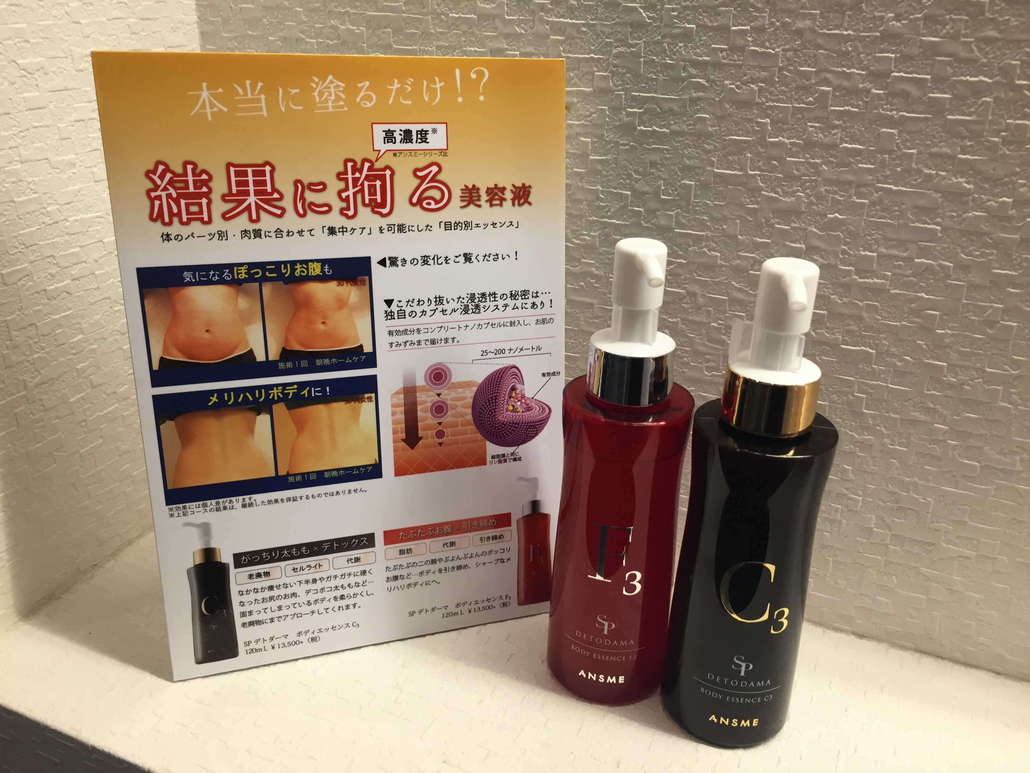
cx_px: 515
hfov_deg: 61.7
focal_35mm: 29
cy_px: 386
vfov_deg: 48.2
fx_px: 863
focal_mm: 4.15
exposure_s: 1/33
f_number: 2.2
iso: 40
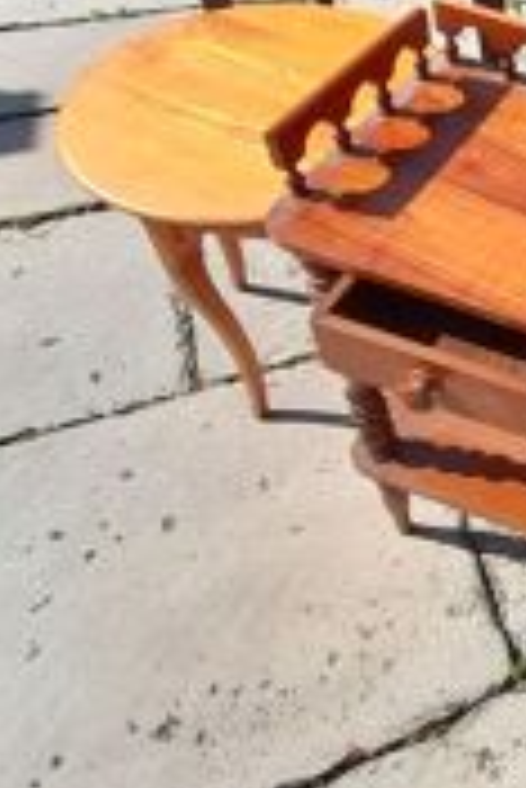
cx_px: 773
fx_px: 809
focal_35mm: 37
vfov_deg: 50.4
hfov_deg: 26.7
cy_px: 230
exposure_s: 1/1098
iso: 40
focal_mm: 1.42
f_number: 2.2
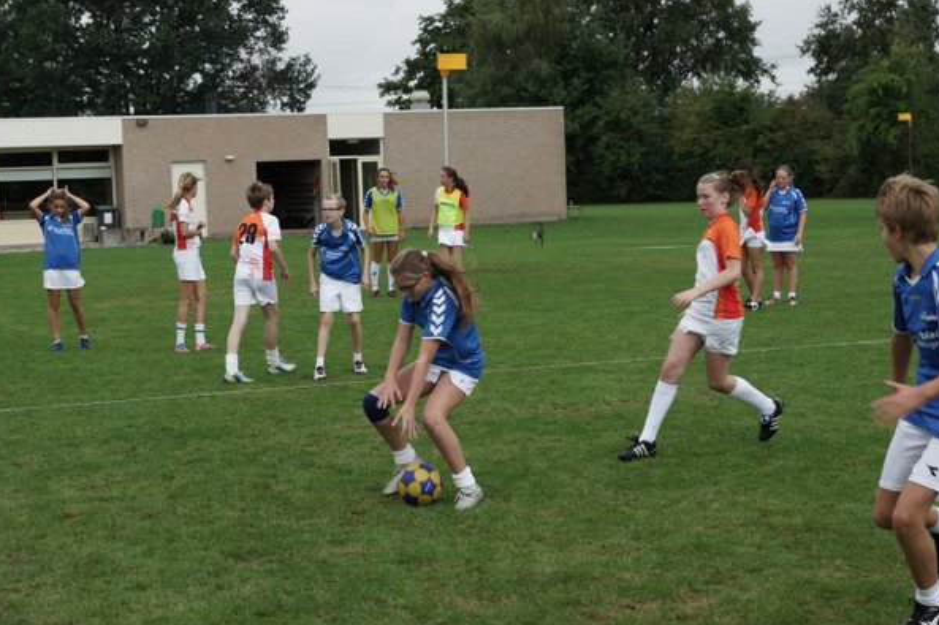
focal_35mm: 81
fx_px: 2112
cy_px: 333
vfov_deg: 16.8
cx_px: 466
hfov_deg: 25.1
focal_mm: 50
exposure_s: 1/200
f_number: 4
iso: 100
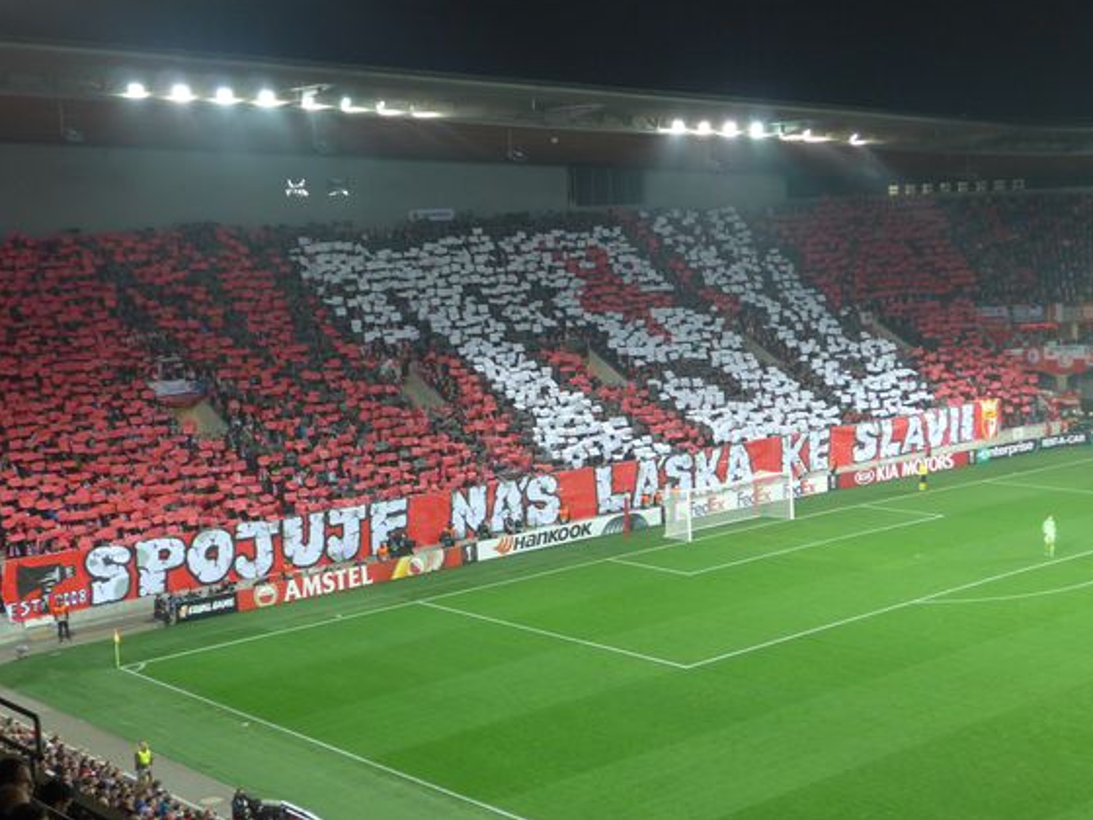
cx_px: 554
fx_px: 1768
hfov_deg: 34.3
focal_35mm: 56
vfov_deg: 26.1
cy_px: 405
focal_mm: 11.3
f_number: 3.4
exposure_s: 1/60
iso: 320
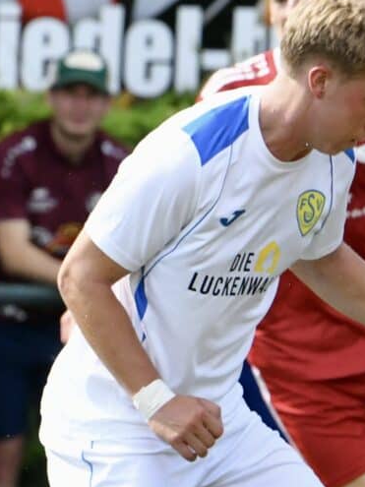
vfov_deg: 1.5
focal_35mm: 1353
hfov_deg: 1.1
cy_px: 372
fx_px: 19030
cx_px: -26
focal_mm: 340
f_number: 9
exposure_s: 1/1600
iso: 2500
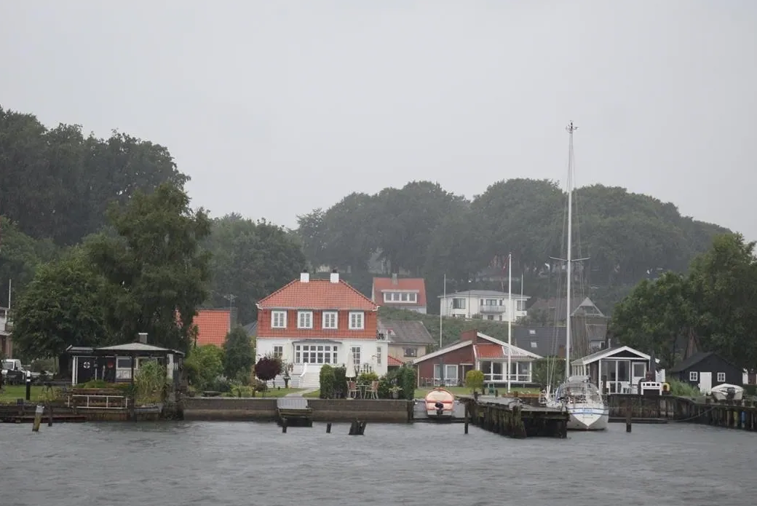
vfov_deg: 16.0
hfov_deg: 23.8
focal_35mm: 86
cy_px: 248
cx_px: 378
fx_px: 1799
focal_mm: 55
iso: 800
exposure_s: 1/60
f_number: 5.6
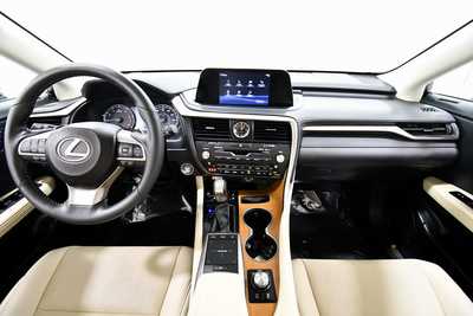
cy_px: 158
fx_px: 197
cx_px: 236
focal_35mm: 15
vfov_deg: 77.4
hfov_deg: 100.4
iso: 4000
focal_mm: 10
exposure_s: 1/60
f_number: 4.5
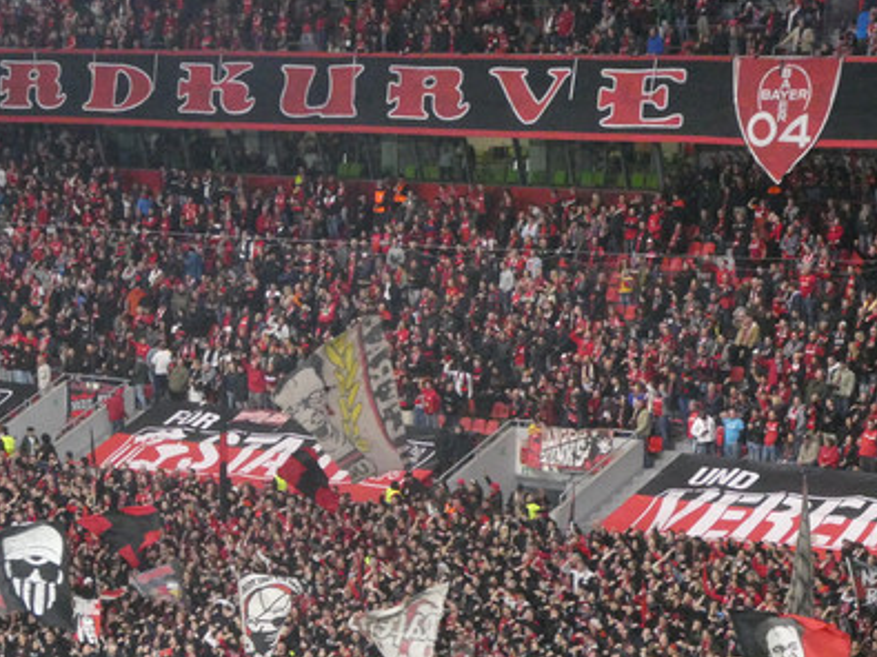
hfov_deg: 13.5
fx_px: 3698
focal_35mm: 146
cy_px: 524
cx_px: 273
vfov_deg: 10.1
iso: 1000
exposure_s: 1/80
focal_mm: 16.1
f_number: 4.9
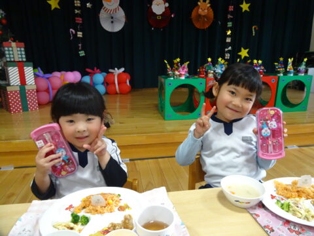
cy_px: 118
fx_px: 218
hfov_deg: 71.6
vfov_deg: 56.8
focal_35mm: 24
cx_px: 157
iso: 1000
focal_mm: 4.1
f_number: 3.5
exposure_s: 1/60
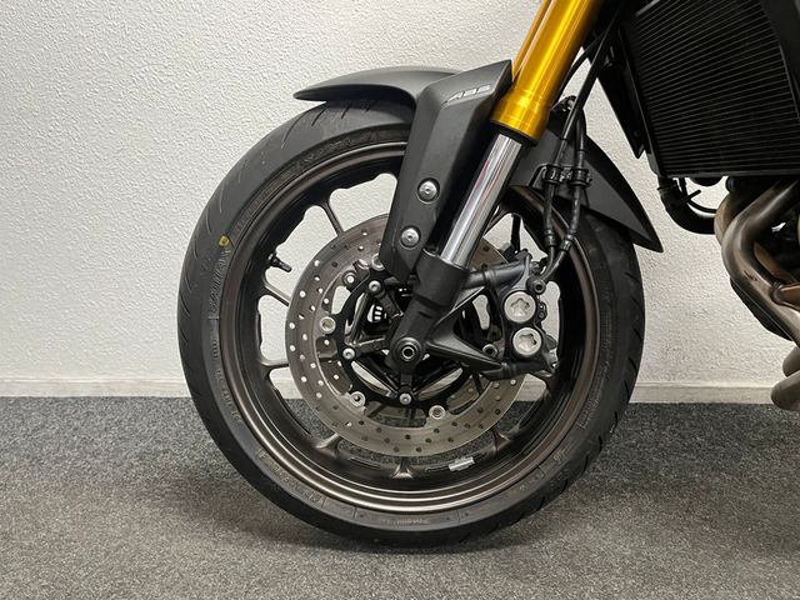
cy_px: 300
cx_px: 400
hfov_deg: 67.3
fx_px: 601
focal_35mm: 26
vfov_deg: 53.1
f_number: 1.6
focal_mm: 5.1
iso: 250
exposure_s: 1/50
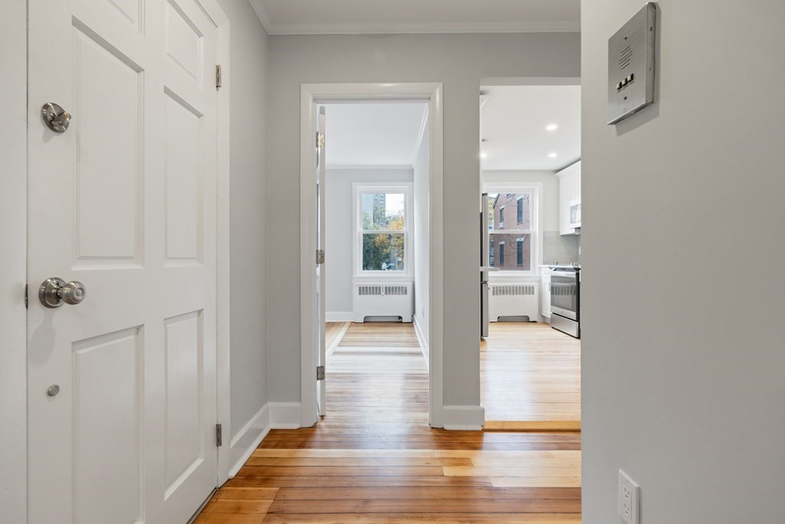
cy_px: 262
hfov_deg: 96.7
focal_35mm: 16
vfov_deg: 73.8
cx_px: 392
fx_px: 349
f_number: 11
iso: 320
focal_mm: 16
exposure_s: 1/1.25
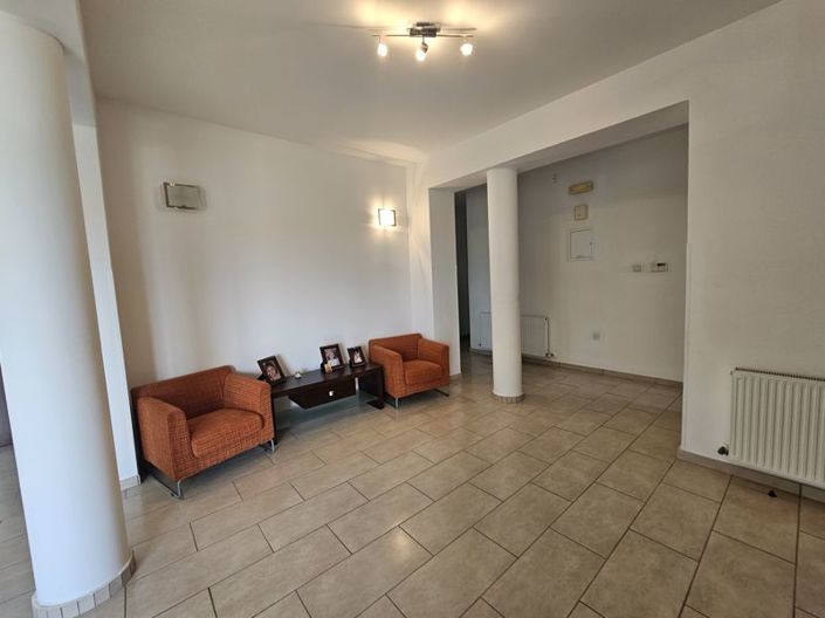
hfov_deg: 106.2
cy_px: 309
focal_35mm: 13
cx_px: 412
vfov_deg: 89.9
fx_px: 310
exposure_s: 1/50
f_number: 2.2
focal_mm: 2.2
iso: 80
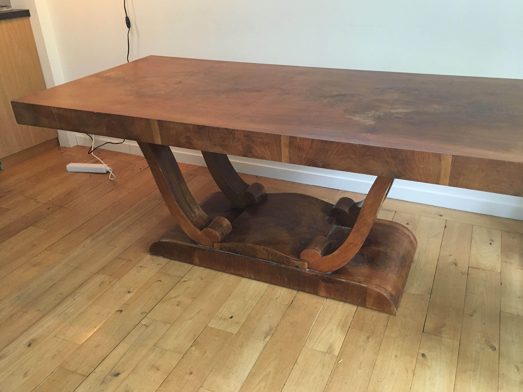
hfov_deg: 58.3
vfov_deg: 45.4
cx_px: 277
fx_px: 468
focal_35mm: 31
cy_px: 188
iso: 200
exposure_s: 1/20
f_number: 2.2
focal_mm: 4.15
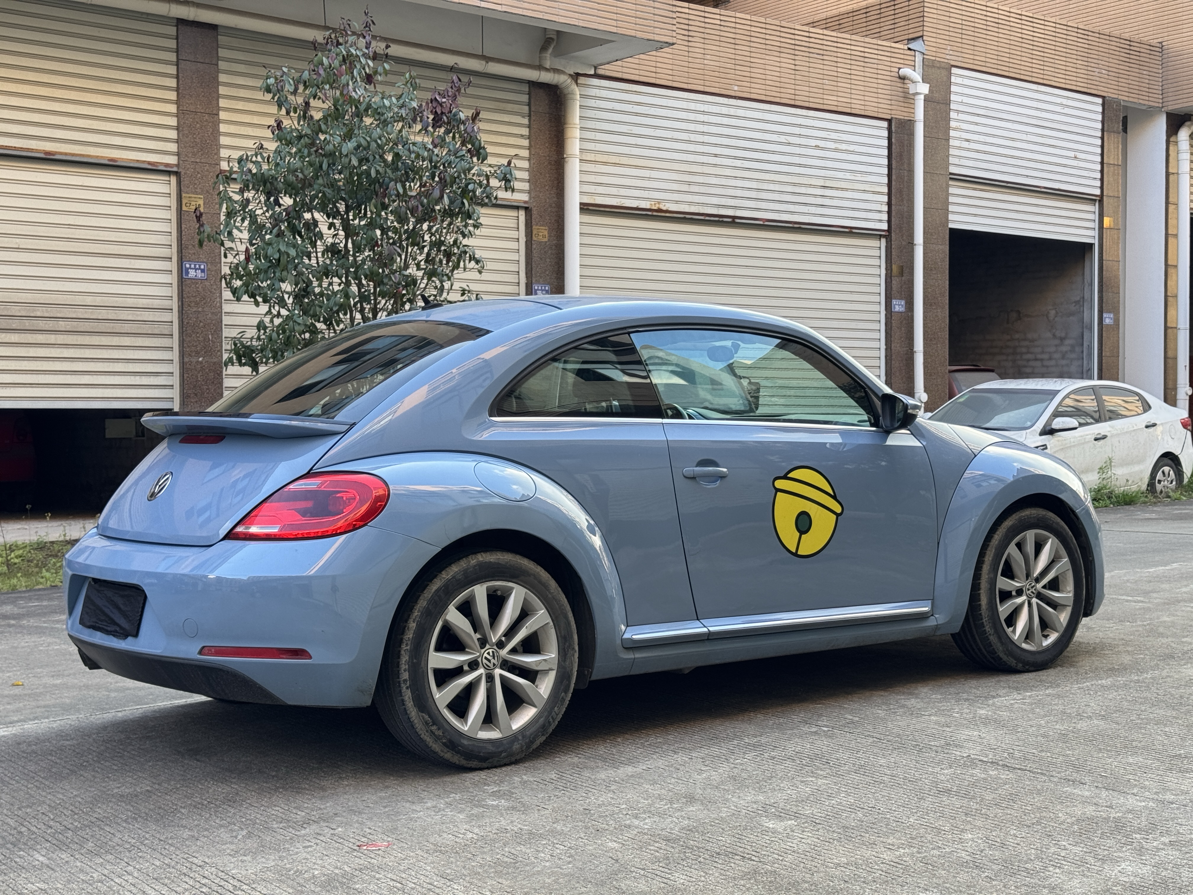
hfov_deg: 39.7
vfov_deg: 30.3
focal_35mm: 48
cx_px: 596
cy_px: 448
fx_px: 1654
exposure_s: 1/160
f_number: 1.78
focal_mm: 6.76
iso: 50
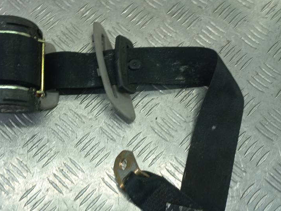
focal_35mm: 36
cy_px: 122
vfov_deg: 39.5
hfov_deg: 50.0
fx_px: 292
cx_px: 84
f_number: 1.8
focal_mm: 4.6
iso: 40
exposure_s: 1/50
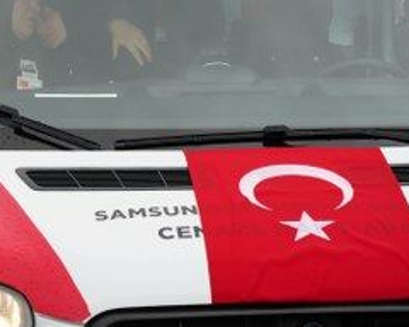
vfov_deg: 11.9
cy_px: 69
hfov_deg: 14.9
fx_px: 1562
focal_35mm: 129
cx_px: 101
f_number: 6.3
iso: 100
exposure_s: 1/125
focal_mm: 70
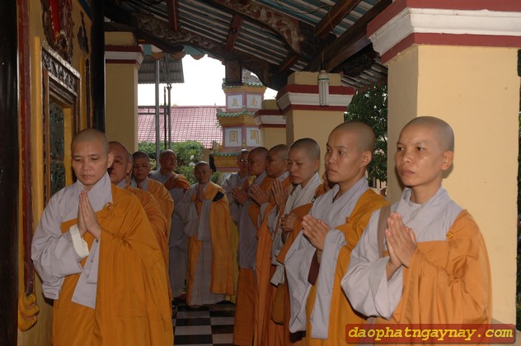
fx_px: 672
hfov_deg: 42.4
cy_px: 173
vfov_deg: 28.9
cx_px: 260
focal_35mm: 46
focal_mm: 31
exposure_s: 1/200
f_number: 7.1
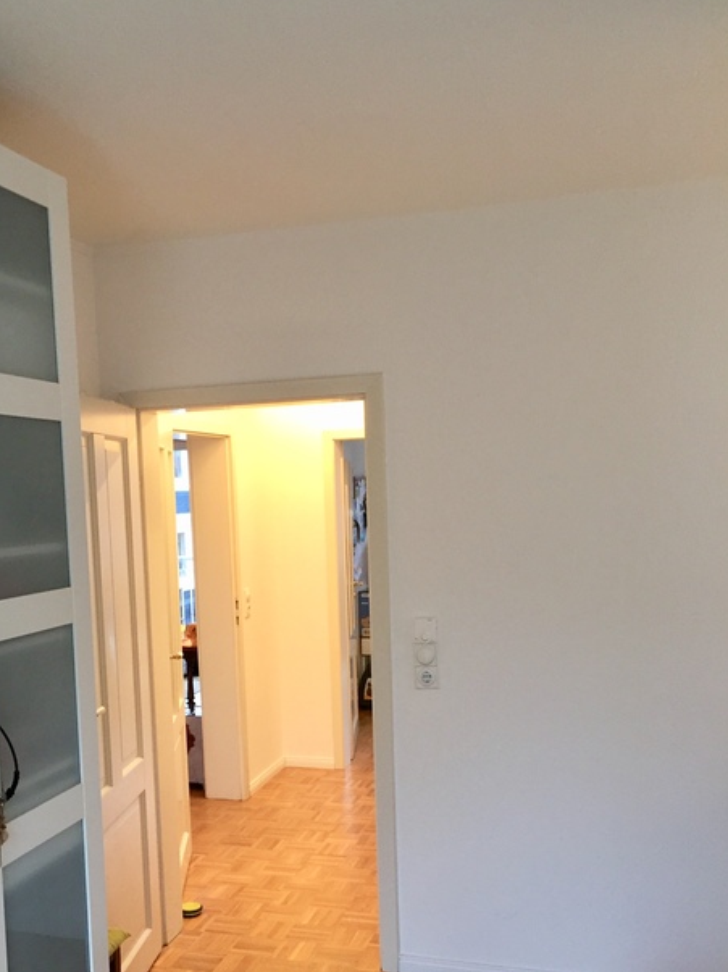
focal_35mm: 37
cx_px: 270
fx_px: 1038
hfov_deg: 38.4
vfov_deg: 49.7
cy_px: 609
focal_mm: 4.15
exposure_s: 1/33
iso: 160
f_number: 2.2
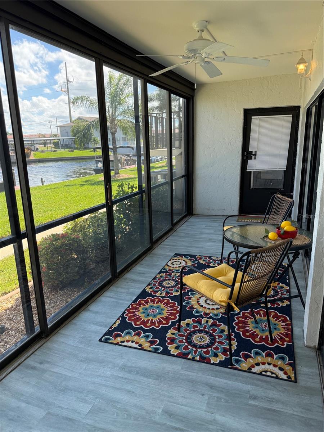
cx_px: 162
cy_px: 216
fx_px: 300
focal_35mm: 24
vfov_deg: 71.6
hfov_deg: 56.8
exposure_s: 1/627
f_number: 1.78
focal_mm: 6.76
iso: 100
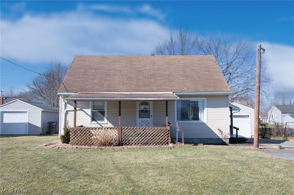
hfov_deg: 54.5
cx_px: 147
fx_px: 285
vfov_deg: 37.8
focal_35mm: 35
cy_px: 98
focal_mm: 35
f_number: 7.1
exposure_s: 1/400
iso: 100
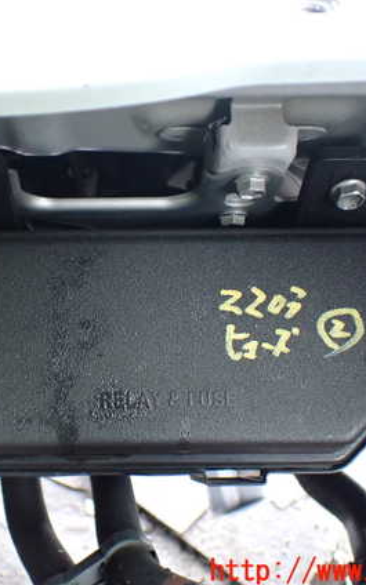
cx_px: 108
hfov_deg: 28.3
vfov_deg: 44.3
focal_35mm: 45
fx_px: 718
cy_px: 279
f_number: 2.3
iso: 800
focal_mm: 5.4
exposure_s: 1/40
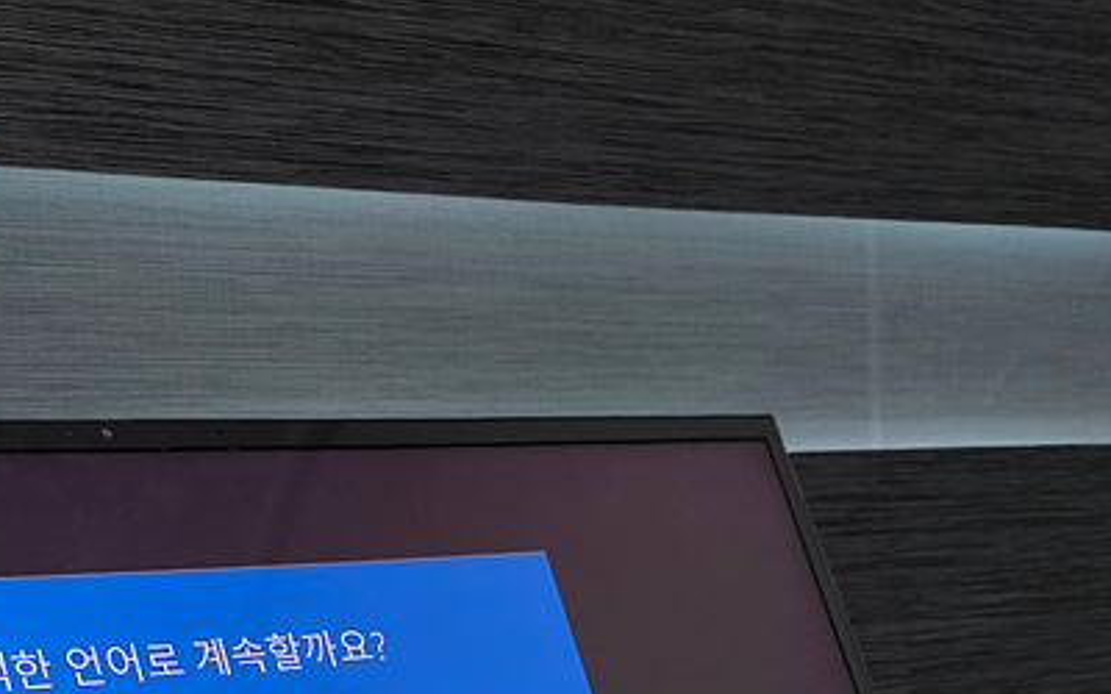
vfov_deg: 19.1
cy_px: 988
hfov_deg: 33.0
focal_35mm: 61
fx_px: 1847
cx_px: 328
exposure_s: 1/120
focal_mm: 6.3
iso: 320
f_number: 1.7
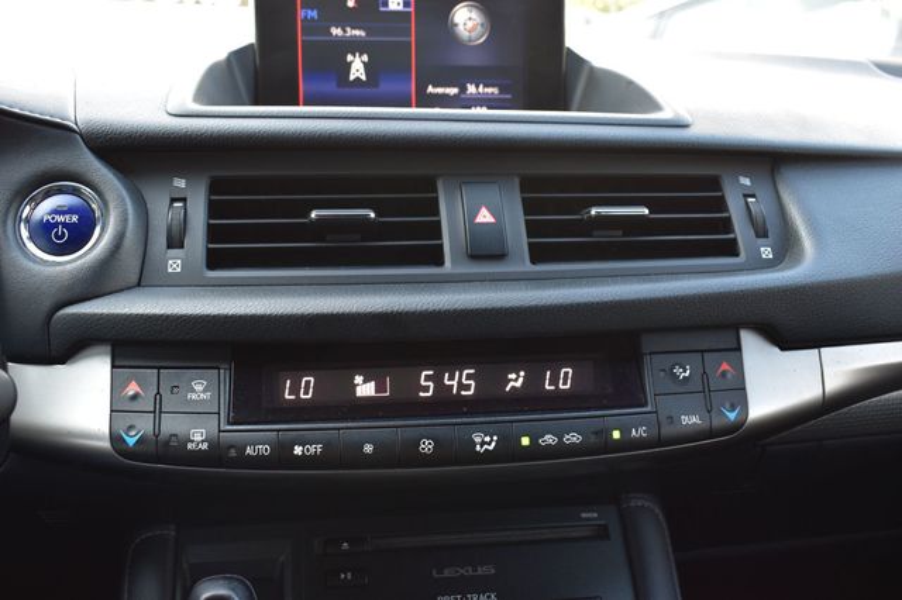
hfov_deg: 57.2
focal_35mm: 33
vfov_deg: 39.9
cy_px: 300
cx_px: 451
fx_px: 826
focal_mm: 22
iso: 450
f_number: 6.3
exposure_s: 1/15
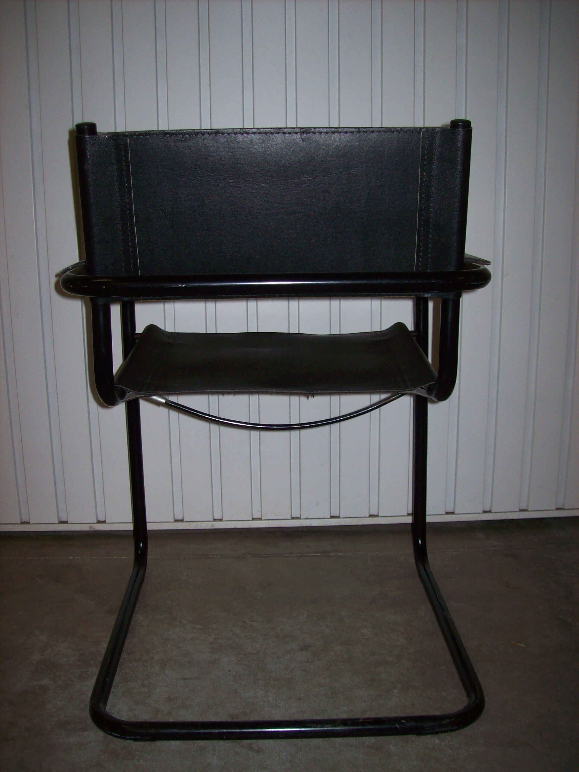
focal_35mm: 36
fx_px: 803
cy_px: 386
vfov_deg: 51.4
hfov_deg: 39.6
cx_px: 290
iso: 80
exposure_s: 1/64
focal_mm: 6
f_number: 2.7
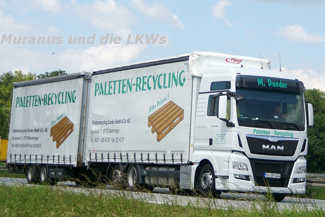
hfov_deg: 27.0
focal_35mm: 75
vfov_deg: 18.2
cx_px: 162
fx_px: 677
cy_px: 108
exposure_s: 1/2000
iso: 320
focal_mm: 50
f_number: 4.5
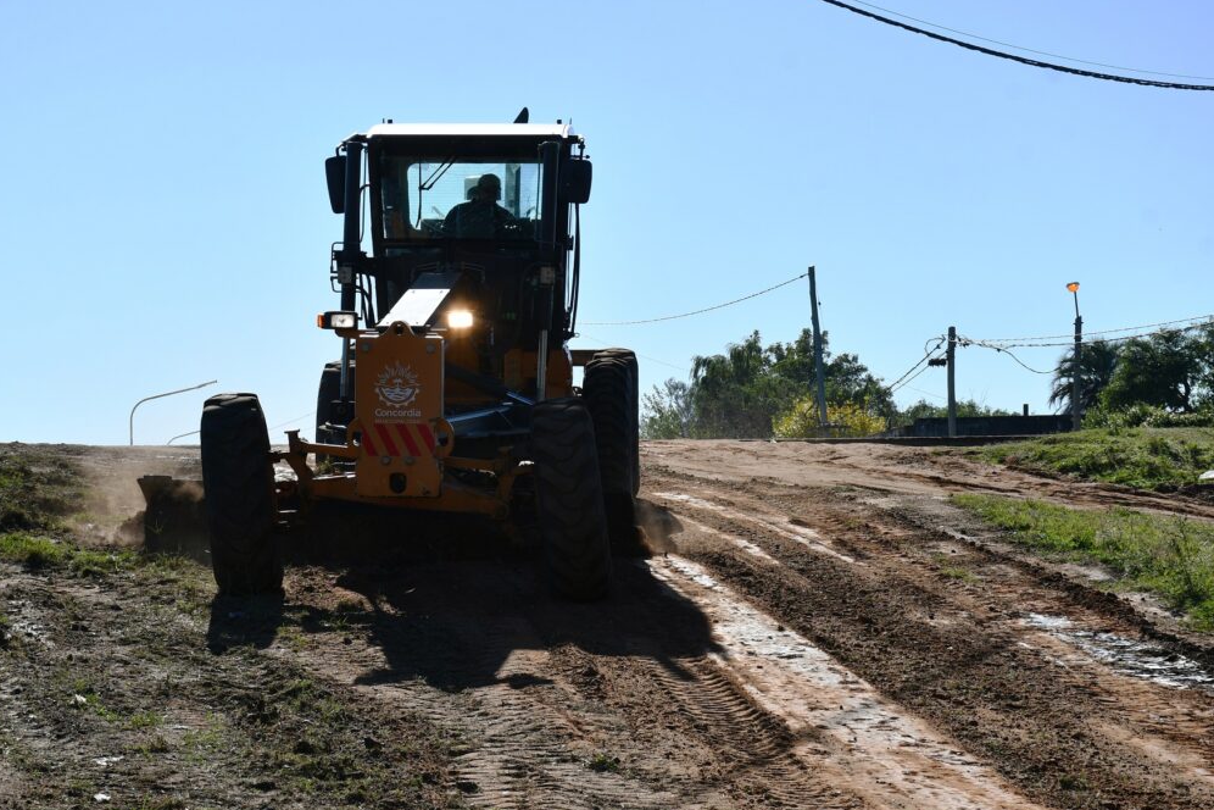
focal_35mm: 103
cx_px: 527
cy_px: 412
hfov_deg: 19.8
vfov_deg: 13.3
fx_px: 3473
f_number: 10
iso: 100
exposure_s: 1/400
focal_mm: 60
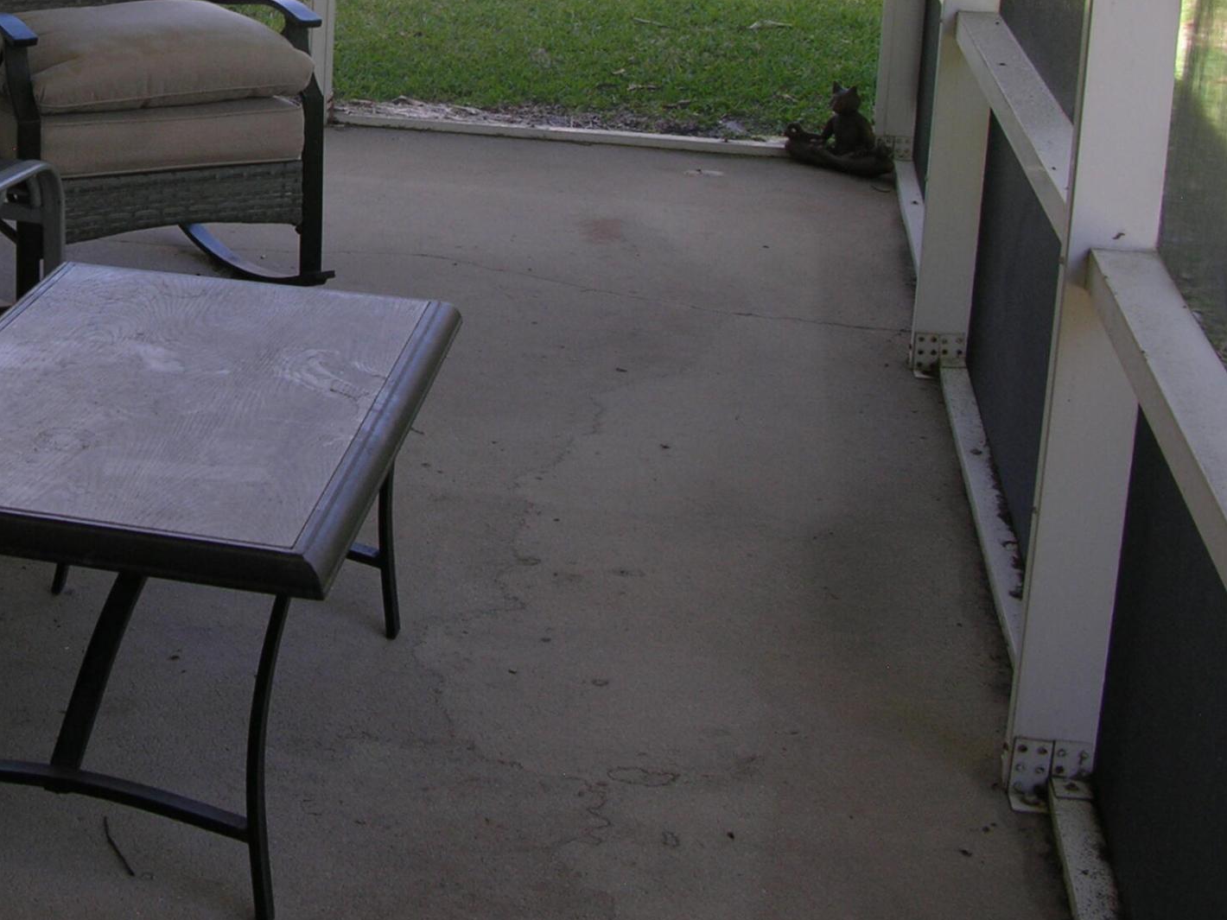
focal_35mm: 71
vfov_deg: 20.3
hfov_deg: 26.0
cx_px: 12
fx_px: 2517
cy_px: 88
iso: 50
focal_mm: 8.9
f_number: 4
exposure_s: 1/57.4
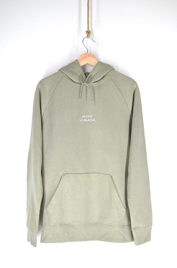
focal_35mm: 52
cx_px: 88
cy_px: 134
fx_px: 389
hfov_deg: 25.6
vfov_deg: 37.9
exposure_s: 1/125
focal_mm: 35
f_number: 5.6
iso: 220
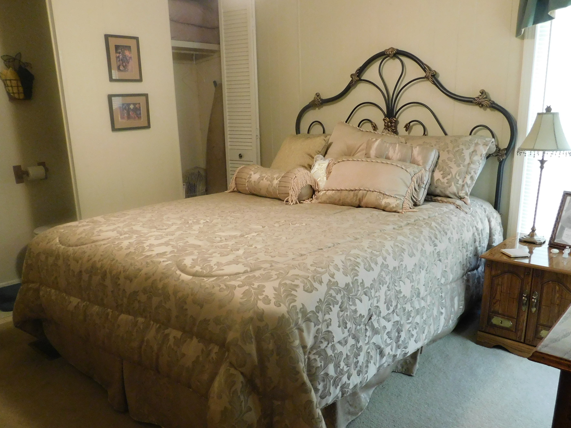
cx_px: 305
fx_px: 495
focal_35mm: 30
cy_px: 243
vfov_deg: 46.7
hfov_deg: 59.9
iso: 400
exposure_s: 1/20
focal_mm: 4
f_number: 3
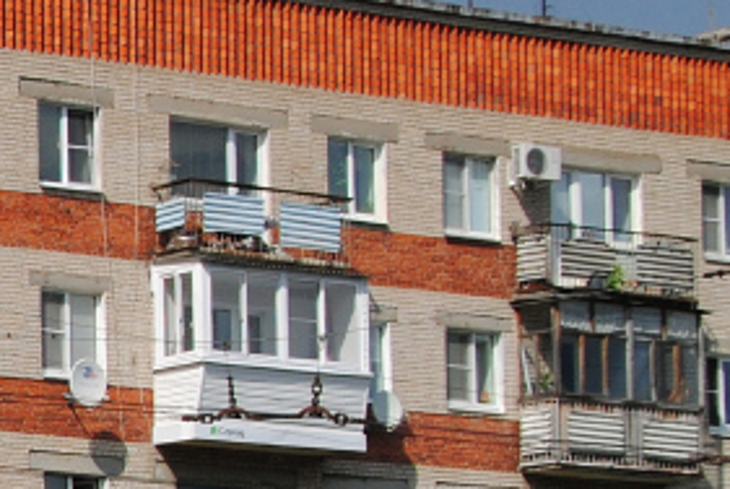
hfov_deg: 9.4
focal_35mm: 205
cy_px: 548
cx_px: -696
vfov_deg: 6.7
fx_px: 4161
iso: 200
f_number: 9
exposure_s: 1/800
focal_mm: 32
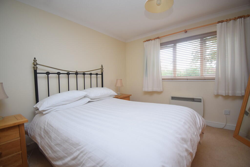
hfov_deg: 100.4
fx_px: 104
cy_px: 84
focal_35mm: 15
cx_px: 125
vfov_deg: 77.3
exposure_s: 1/60
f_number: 4.5
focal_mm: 10
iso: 640
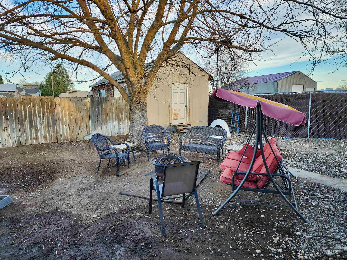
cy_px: 130
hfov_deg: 73.9
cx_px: 174
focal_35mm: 23
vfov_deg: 58.9
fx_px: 231
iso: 32
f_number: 1.8
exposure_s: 1/180
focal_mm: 6.4
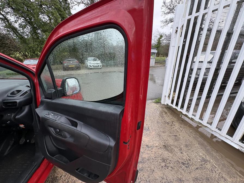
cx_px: 122
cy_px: 92
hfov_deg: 102.1
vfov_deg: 85.7
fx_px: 99
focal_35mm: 14
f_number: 2.2
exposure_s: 1/99
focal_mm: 2.22
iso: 64
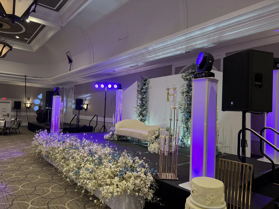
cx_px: 140
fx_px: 193
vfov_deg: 56.8
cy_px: 104
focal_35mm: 24
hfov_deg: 71.6
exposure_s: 1/60
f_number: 1.78
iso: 160
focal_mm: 6.76
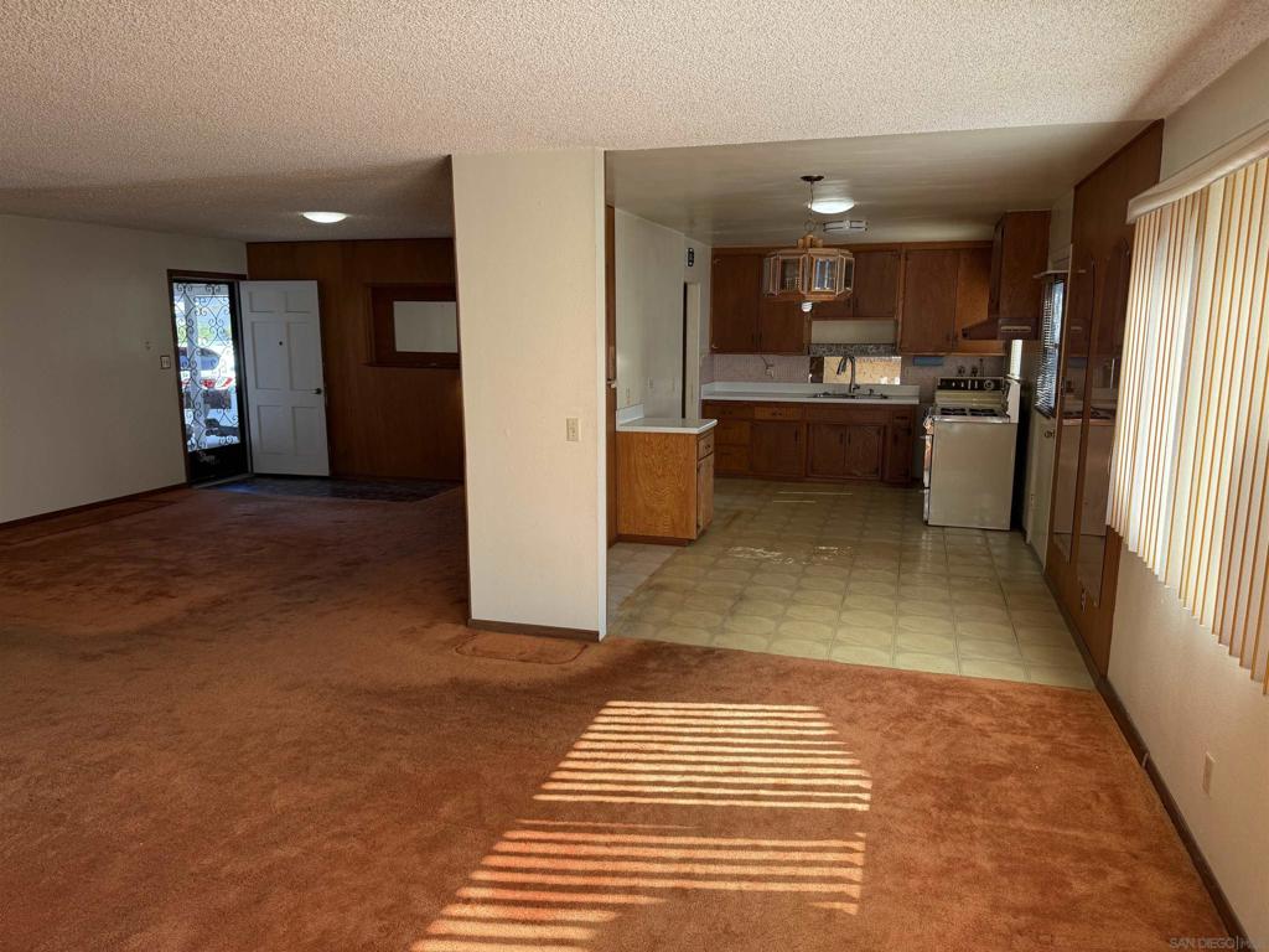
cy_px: 476
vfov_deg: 56.8
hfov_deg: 71.6
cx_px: 634
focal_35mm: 24
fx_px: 880
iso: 100
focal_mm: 6.76
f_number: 1.78
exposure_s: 1/243
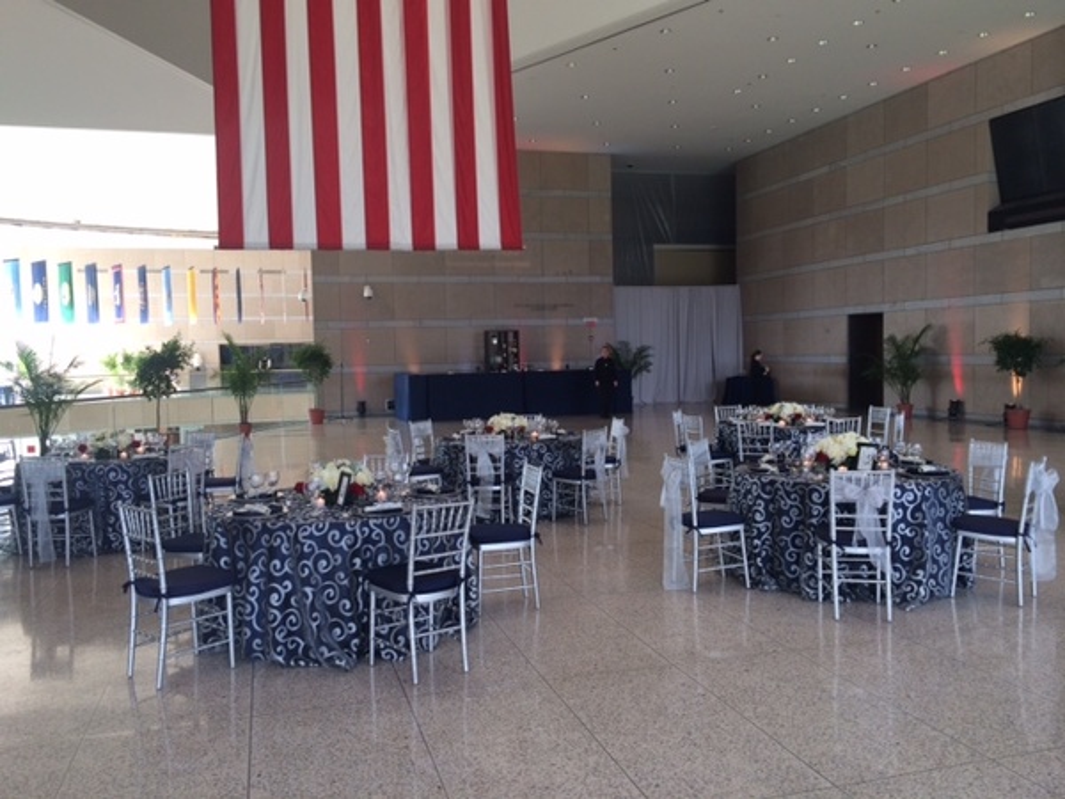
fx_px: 923
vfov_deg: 46.8
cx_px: 532
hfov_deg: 60.0
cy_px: 400
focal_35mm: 30
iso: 40
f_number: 2.2
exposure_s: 1/60
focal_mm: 4.12
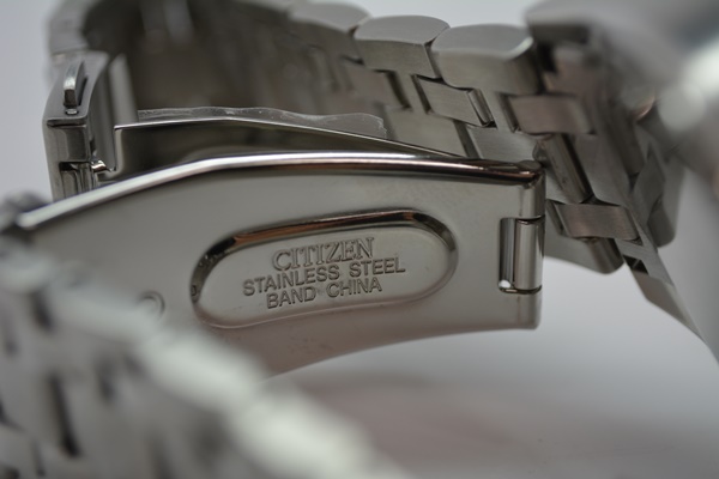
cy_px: 240
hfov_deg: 35.1
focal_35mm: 57
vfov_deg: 23.8
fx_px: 1138
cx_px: 360
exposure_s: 1/125
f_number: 5.6
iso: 320
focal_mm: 38
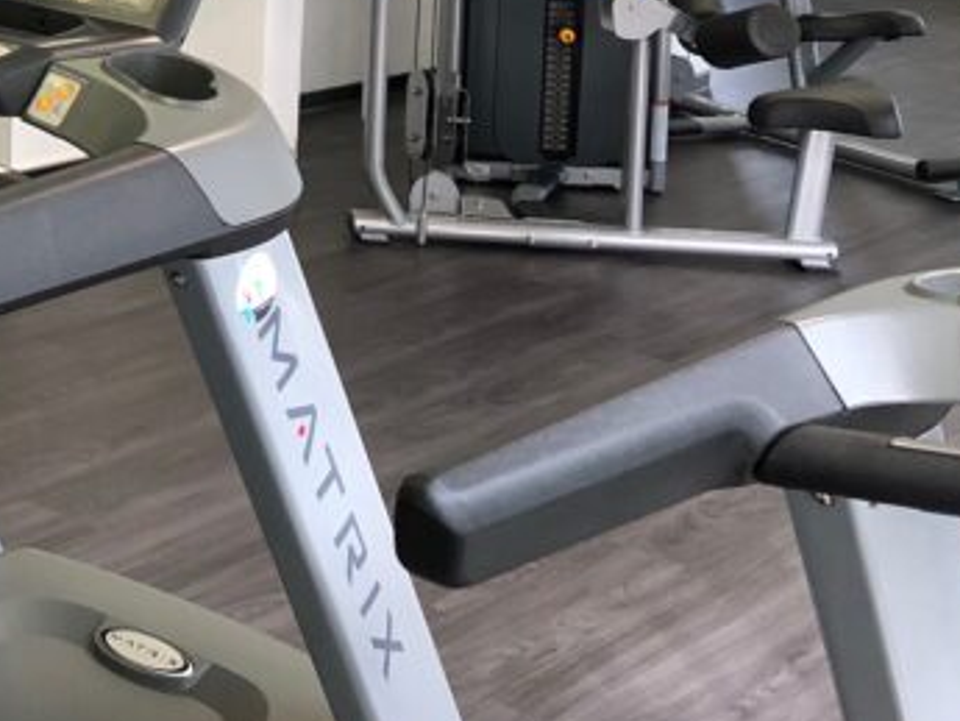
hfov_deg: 21.3
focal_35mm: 83
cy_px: -264
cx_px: -289
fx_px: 2303
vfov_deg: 16.6
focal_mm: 3.99
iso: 32
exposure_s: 1/25
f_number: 1.8
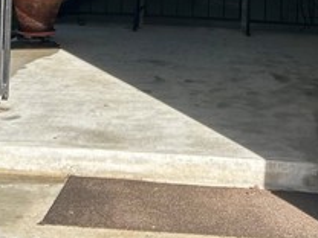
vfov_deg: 17.1
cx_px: 177
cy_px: -93
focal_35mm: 80
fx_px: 735
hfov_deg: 24.4
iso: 50
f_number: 1.5
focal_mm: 5.7
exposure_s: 1/797
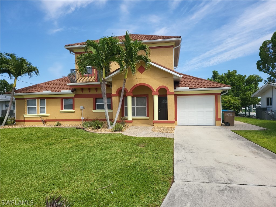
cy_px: 104
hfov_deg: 71.6
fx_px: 191
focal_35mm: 24
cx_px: 138
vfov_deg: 56.8
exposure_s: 1/2643
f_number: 1.8
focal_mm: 5
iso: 40
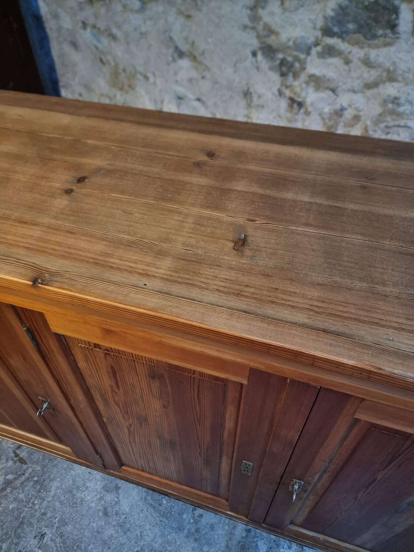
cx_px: 207
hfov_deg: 56.8
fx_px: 383
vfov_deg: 71.6
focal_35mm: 24
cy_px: 276
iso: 800
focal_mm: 6.7
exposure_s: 1/25
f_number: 1.8
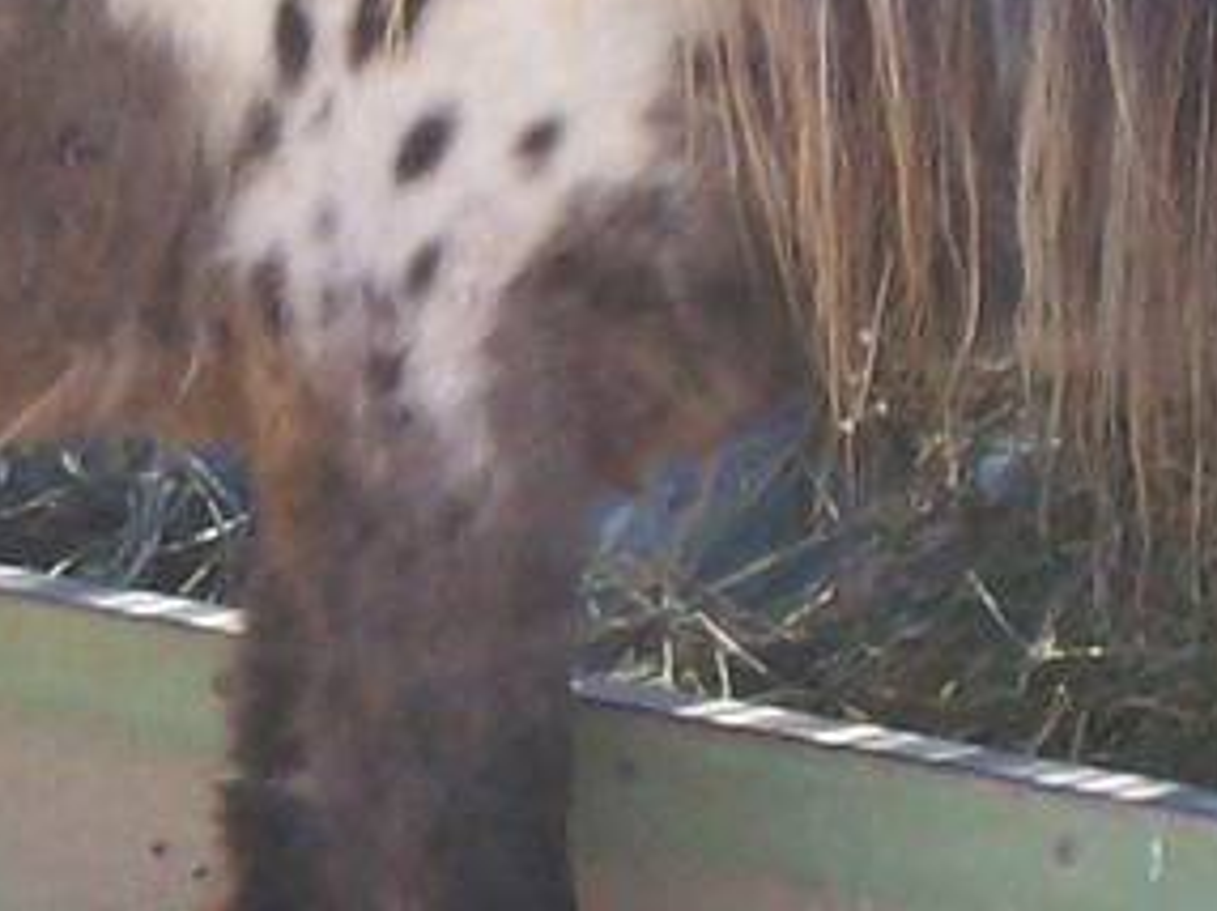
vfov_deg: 3.1
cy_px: 264
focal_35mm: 486
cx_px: 430
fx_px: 17072
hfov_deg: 4.1
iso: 80
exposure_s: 1/179
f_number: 4.3
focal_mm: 14.3
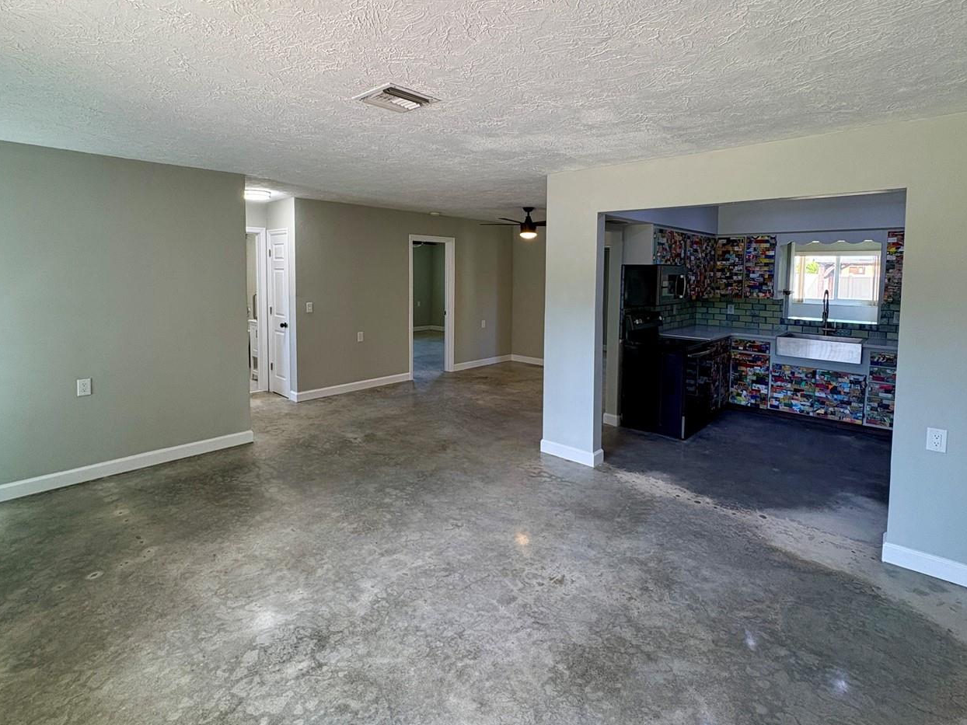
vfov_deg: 71.1
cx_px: 477
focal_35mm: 18
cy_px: 302
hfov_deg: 87.7
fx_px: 503
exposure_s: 1/120
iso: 200
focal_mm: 2.22
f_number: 2.2
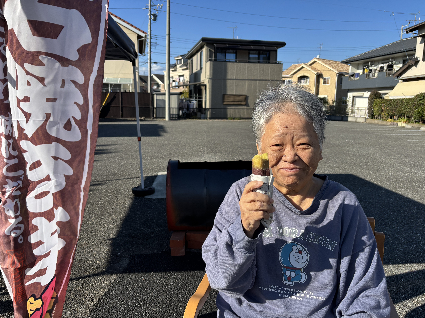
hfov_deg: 67.3
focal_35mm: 26
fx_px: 319
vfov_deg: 53.1
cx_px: 212
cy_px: 159
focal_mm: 5.96
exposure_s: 1/3021
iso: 50
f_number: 1.6
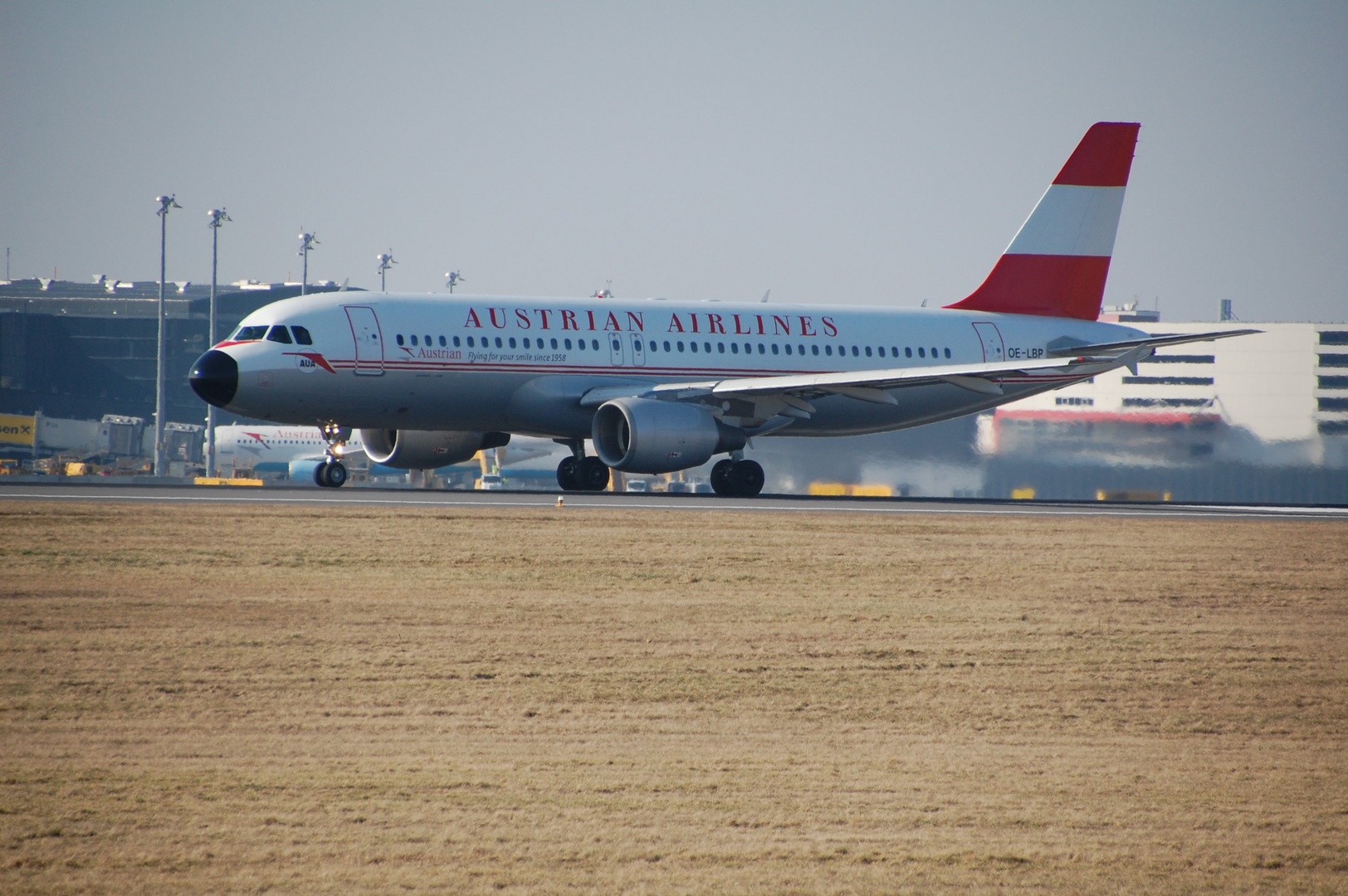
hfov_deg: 5.5
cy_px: 448
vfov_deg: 3.7
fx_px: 14030
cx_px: 674
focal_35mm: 375
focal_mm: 250
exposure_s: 1/1250
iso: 400
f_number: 6.3
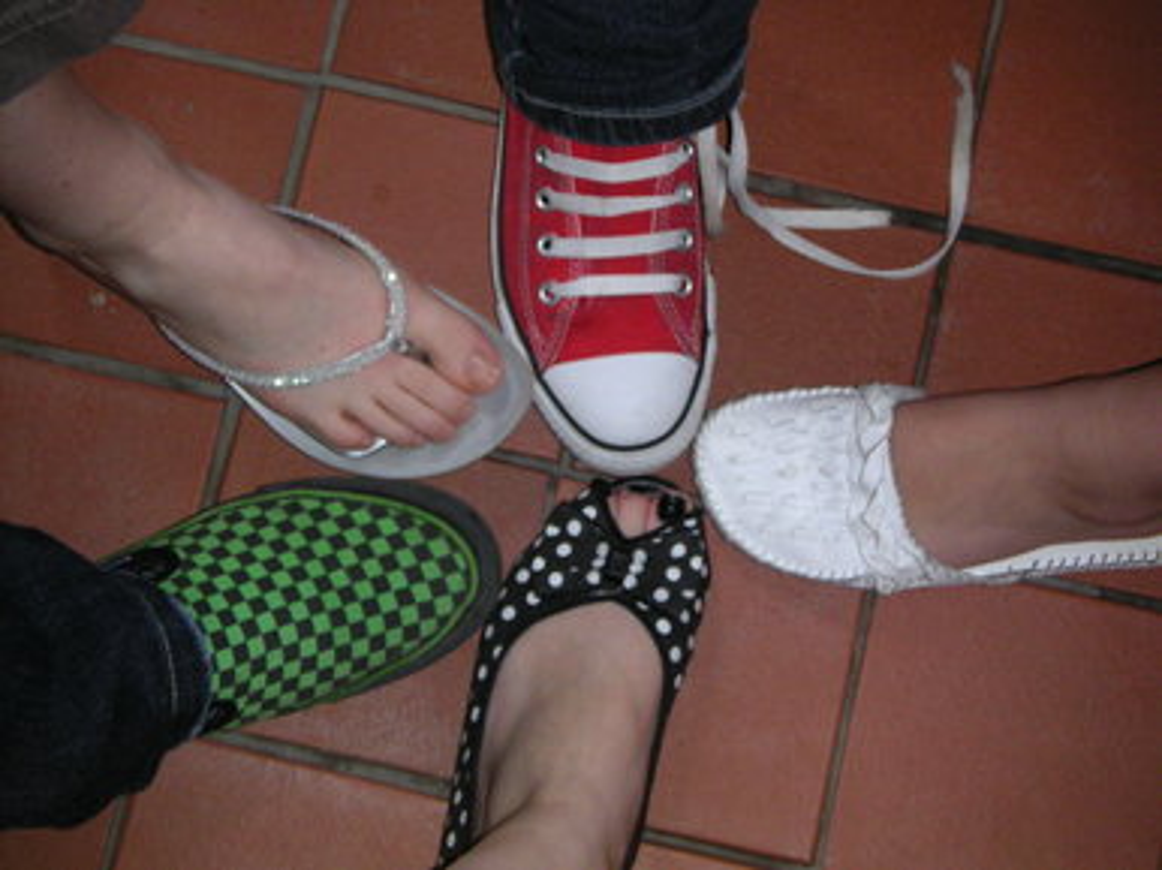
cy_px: 435
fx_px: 2382
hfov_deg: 27.4
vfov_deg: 20.7
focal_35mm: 71
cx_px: 581
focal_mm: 9.3
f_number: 3.3
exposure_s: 1/90
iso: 200
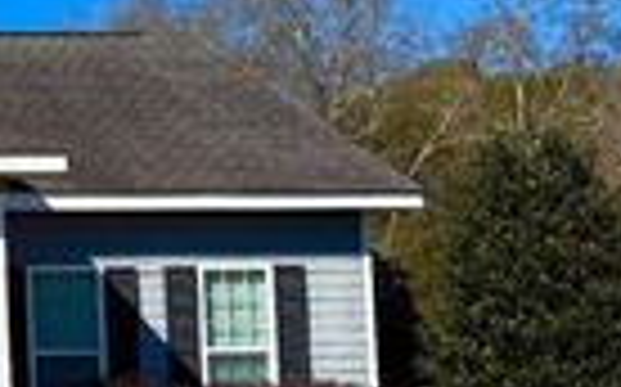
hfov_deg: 18.9
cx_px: -396
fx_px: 1556
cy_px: 299
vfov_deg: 14.1
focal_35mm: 92
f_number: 1.78
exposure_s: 1/4673
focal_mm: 6.76
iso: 80
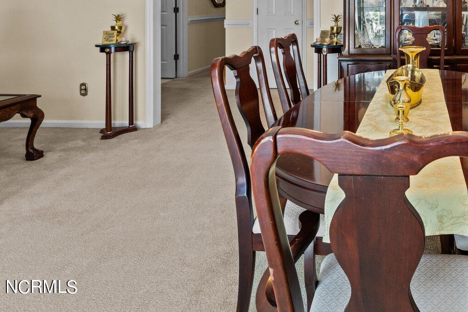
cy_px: 3
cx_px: 415
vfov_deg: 40.8
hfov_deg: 57.1
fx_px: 364
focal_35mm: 28
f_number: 9
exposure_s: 1/8
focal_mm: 14
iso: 400
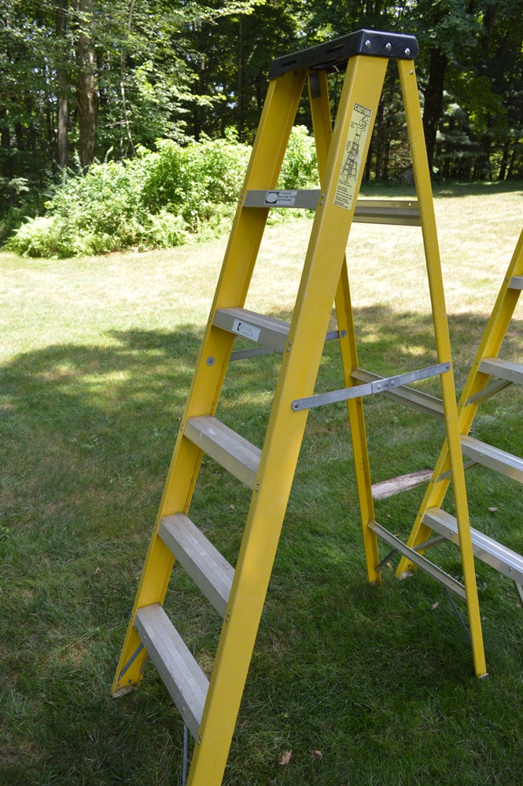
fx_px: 589
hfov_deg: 47.9
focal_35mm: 27
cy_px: 393
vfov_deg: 67.4
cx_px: 262
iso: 280
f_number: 5.6
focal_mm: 18
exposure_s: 1/125
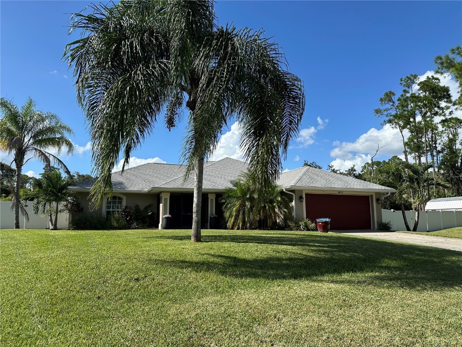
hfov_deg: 71.6
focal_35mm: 24
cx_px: 231
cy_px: 174
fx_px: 320
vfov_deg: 56.8
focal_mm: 6.86
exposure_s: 1/3861
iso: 80
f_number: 1.78
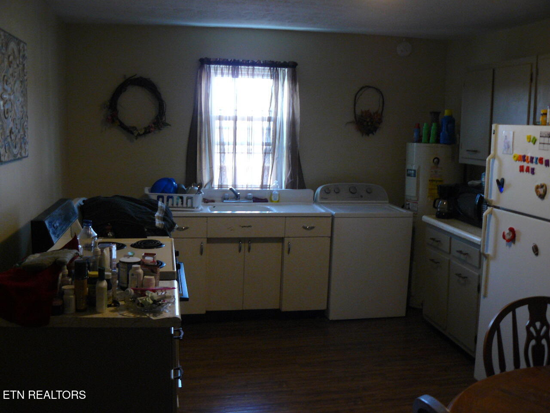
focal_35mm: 36
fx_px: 572
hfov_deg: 51.4
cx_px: 275
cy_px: 206
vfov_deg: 39.7
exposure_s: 1/10
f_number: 2.8
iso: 200
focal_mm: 6
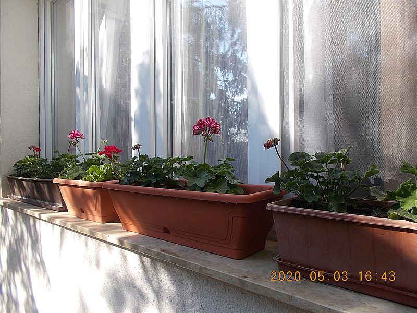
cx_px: 208
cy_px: 156
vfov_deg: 53.1
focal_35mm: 26
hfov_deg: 67.3
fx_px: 313
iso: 80
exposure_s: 1/250
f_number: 3.2
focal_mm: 4.6
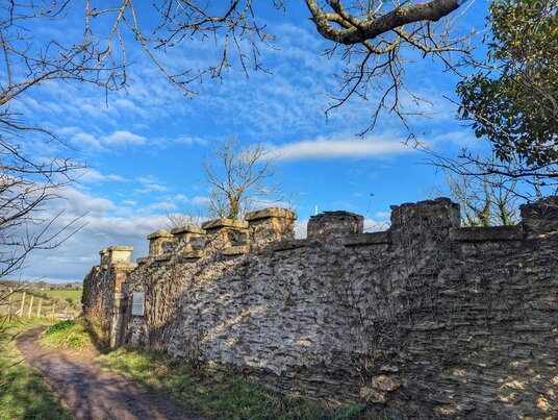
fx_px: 387
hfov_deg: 71.5
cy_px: 210
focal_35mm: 24
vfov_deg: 56.9
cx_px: 279
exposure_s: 1/1244
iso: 46
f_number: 1.85
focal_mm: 6.81
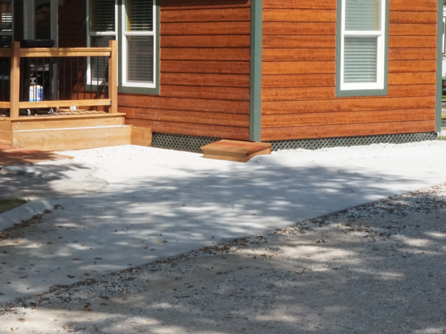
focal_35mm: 97
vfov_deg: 15.2
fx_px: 1249
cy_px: 121
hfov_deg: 20.1
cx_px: 127
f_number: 32
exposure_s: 1/160
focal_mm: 35
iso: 1600
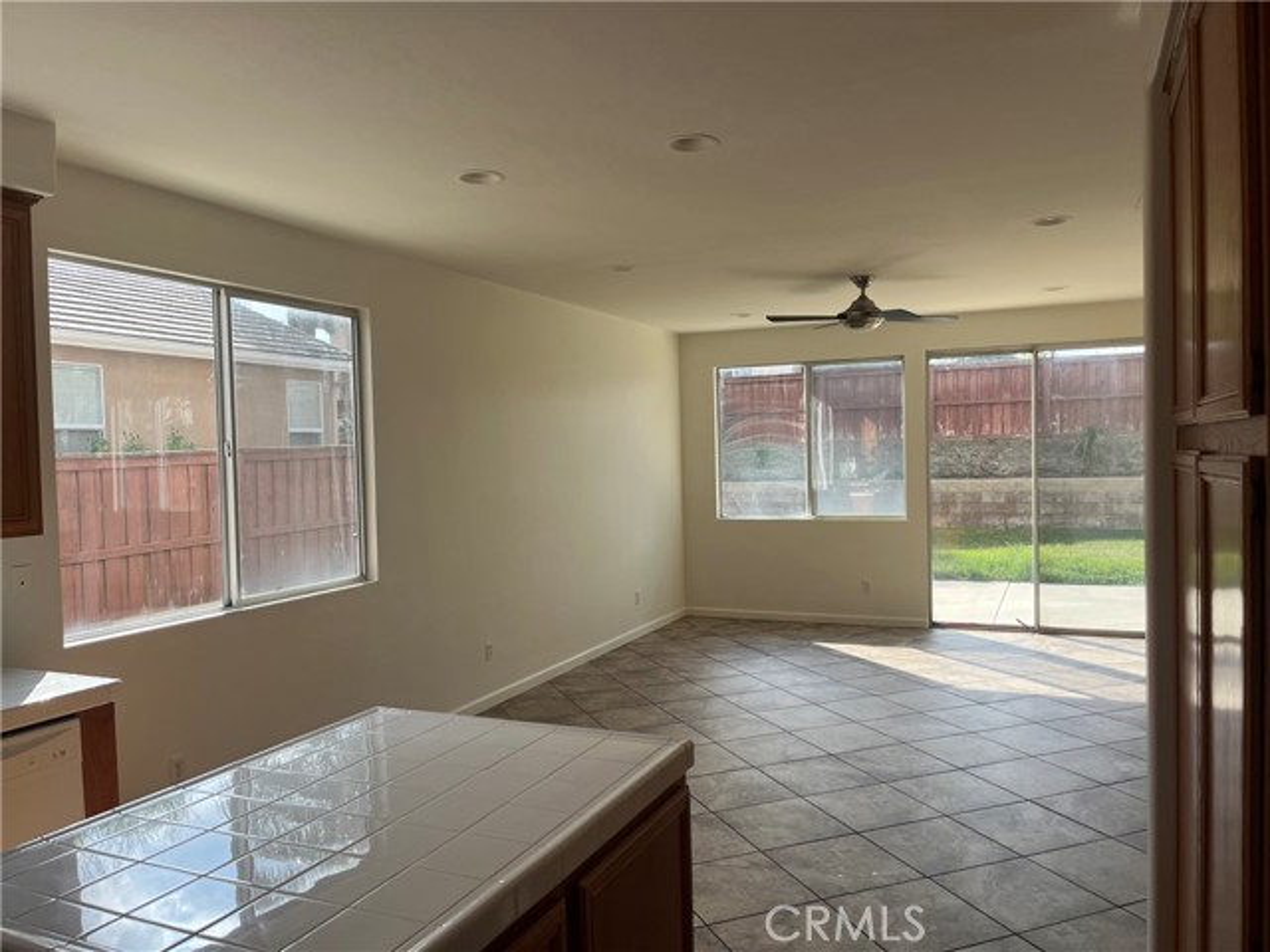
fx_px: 954
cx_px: 635
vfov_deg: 53.1
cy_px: 476
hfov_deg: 67.3
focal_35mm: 26
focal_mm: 5.1
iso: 50
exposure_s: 1/845
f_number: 1.6
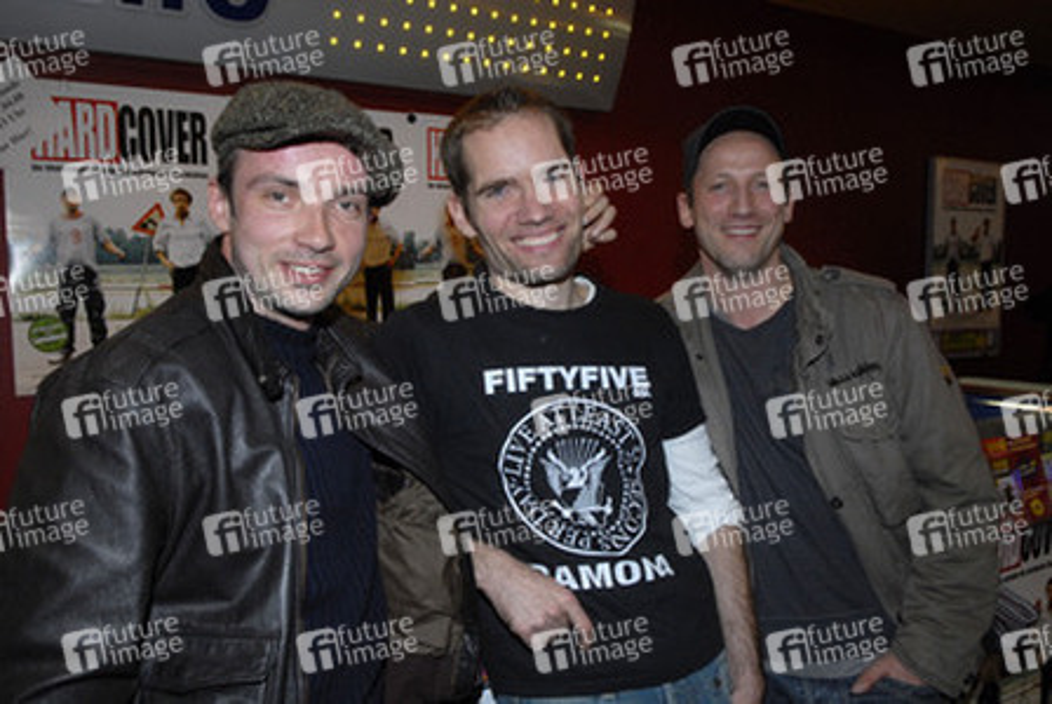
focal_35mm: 30
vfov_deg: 43.7
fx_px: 878
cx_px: 526
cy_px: 352
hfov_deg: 61.9
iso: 800
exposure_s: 1/40
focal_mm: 20
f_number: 5.6
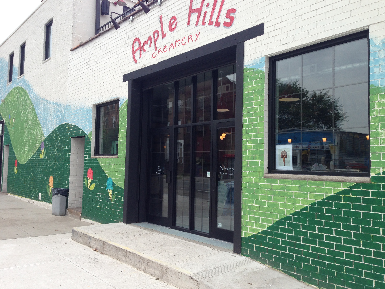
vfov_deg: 42.9
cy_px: 144
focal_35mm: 33
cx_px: 192
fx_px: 367
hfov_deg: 55.4
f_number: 2.4
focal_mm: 4.12
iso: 50
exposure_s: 1/704
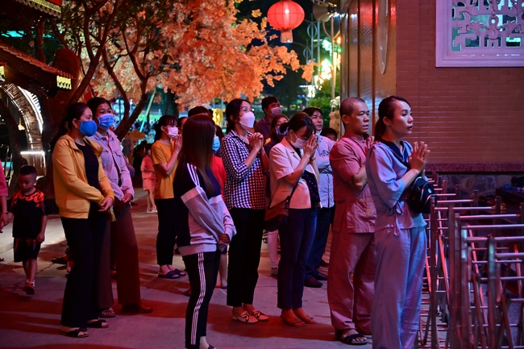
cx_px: 262
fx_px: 844
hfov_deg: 34.5
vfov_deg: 23.4
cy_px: 174
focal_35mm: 58
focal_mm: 58
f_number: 4
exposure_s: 1/40
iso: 1600
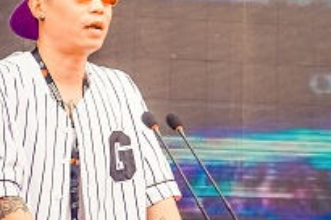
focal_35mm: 392
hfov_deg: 5.3
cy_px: 19
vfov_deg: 3.5
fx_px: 3599
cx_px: 136
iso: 100
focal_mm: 105
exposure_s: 1/250
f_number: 4
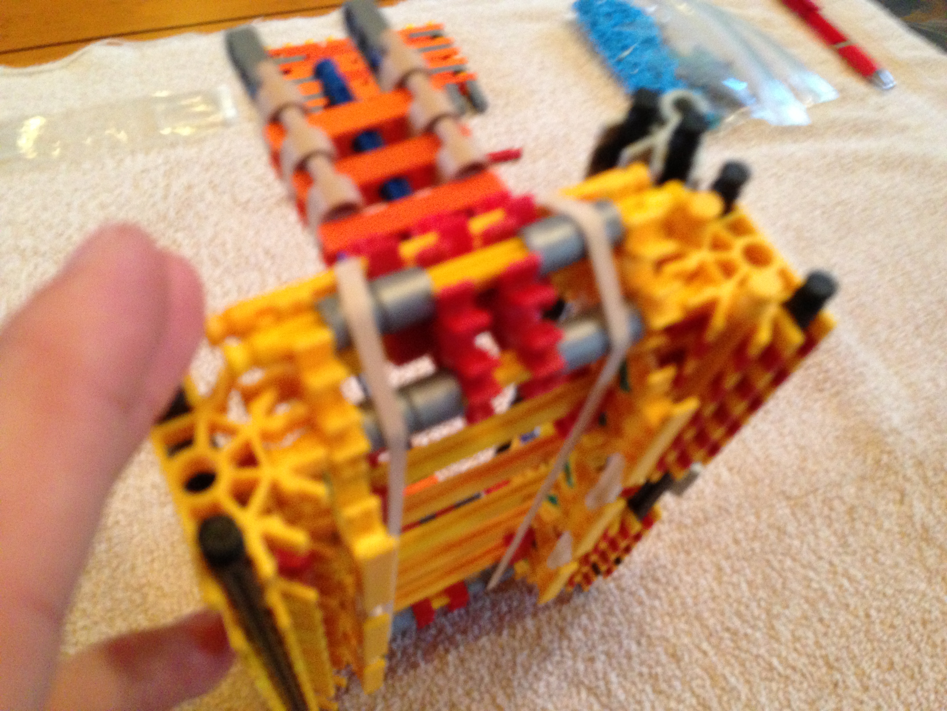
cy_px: 356
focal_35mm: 33
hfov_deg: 55.4
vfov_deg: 42.9
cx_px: 474
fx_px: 903
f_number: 2.4
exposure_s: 1/17
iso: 400
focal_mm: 4.13
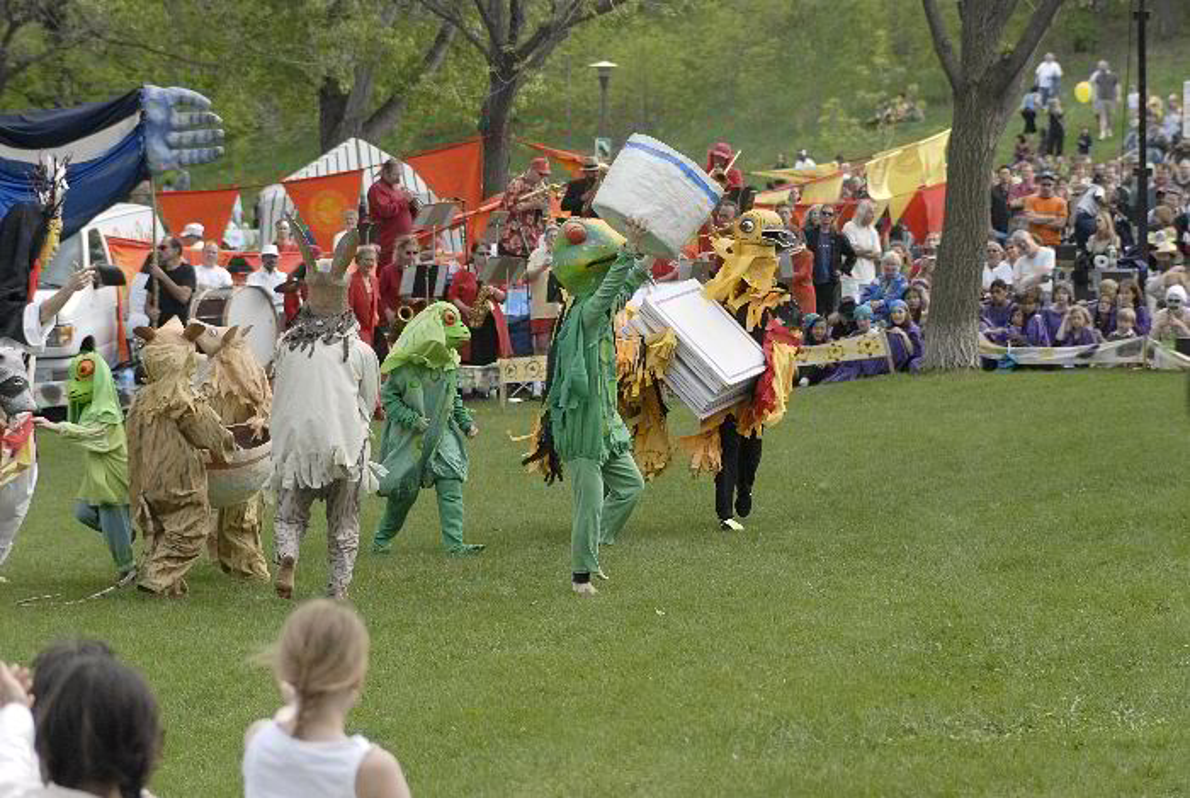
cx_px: 595
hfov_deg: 13.7
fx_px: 4966
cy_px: 399
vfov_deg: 9.2
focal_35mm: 150
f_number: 4.5
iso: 400
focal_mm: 100
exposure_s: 1/1000
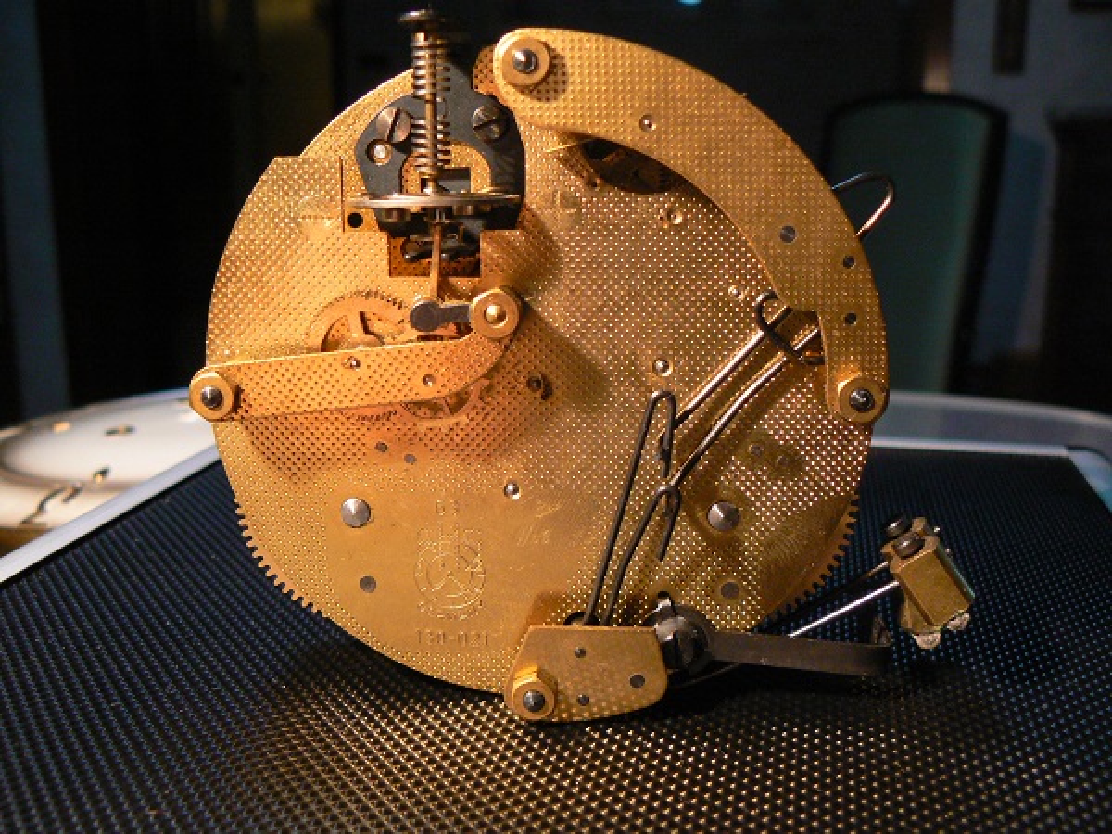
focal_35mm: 36
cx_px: 556
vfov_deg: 39.7
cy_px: 417
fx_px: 1156
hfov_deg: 51.4
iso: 200
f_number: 2.8
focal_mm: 6
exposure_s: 1/15
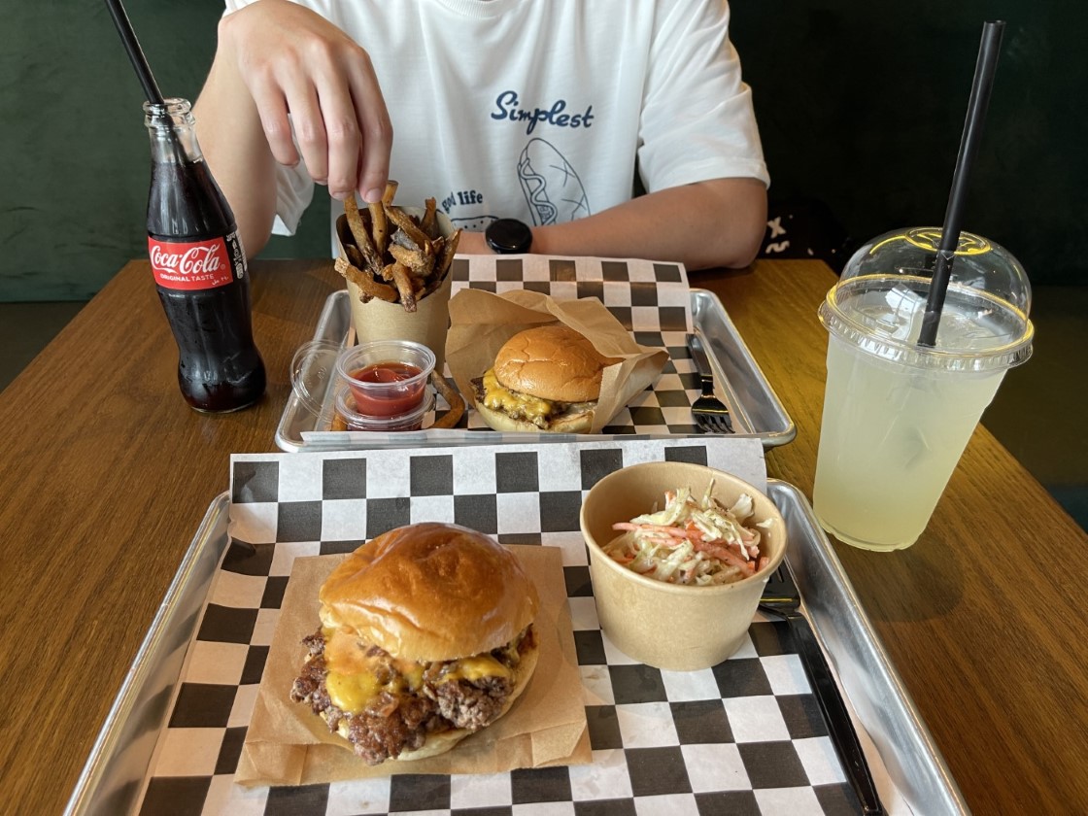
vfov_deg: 53.1
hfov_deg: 67.3
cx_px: 544
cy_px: 408
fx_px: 817
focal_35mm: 26
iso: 80
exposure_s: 1/50
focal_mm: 5.1
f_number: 1.6
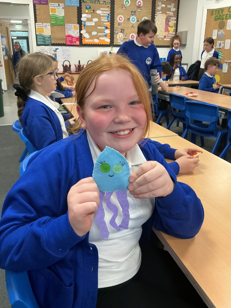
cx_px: 116
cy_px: 154
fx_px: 258
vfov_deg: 61.7
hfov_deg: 48.2
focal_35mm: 29
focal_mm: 3
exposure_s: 1/60
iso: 160
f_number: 1.8
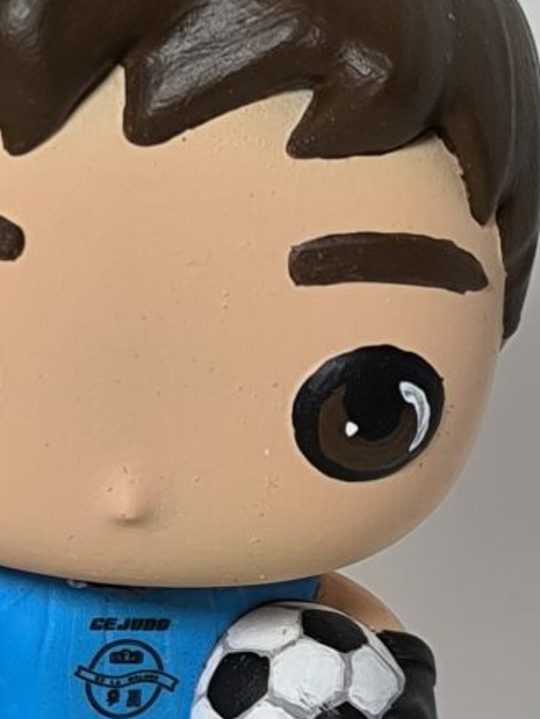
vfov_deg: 9.8
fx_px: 4175
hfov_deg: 7.2
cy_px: 254
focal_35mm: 201
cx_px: -396
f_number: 1.65
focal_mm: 6.14
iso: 160
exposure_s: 1/100
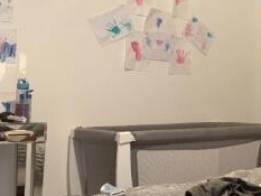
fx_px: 453
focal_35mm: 60
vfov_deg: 24.4
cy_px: 71
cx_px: 259
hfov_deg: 30.0
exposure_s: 1/50
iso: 400
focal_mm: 6.76
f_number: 1.78
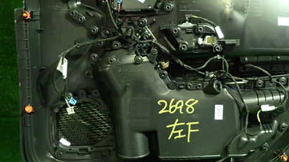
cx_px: 186
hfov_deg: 48.8
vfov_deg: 28.9
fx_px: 314
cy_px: 70
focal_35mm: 41
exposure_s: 1/30
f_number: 2
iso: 500
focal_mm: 4.5
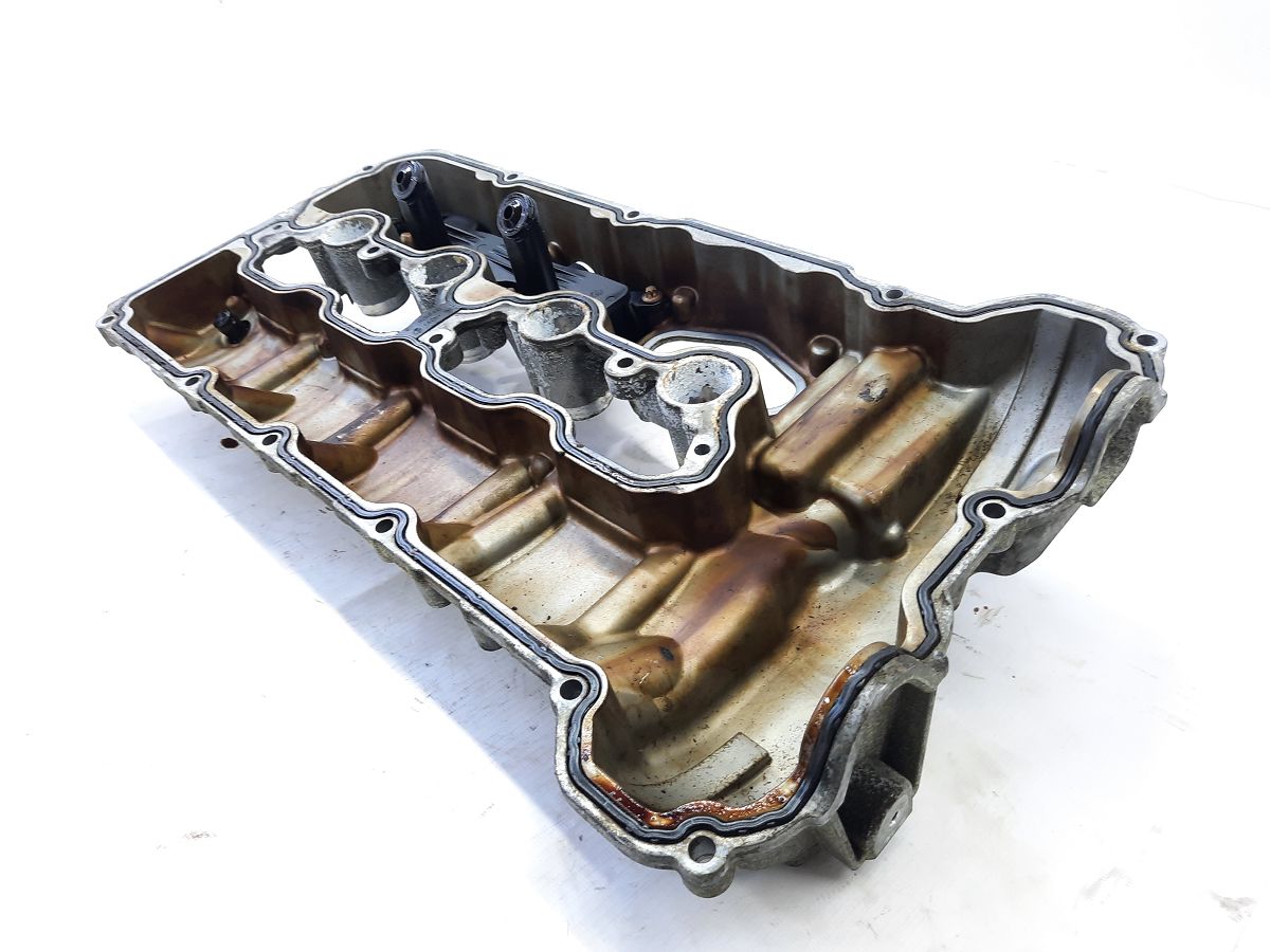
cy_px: 476
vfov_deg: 54.9
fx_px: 917
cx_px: 635
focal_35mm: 25
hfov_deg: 69.4
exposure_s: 1/50
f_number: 2
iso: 125
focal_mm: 4.6
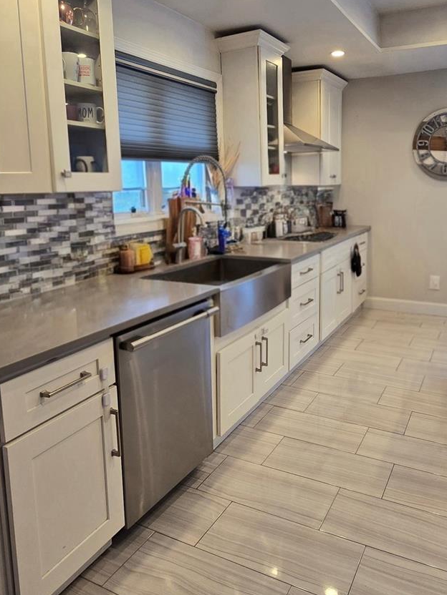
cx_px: 268
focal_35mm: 24
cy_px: 248
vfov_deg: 71.1
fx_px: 413
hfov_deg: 56.4
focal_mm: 2.2
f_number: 2.2
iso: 100
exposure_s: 1/60.2
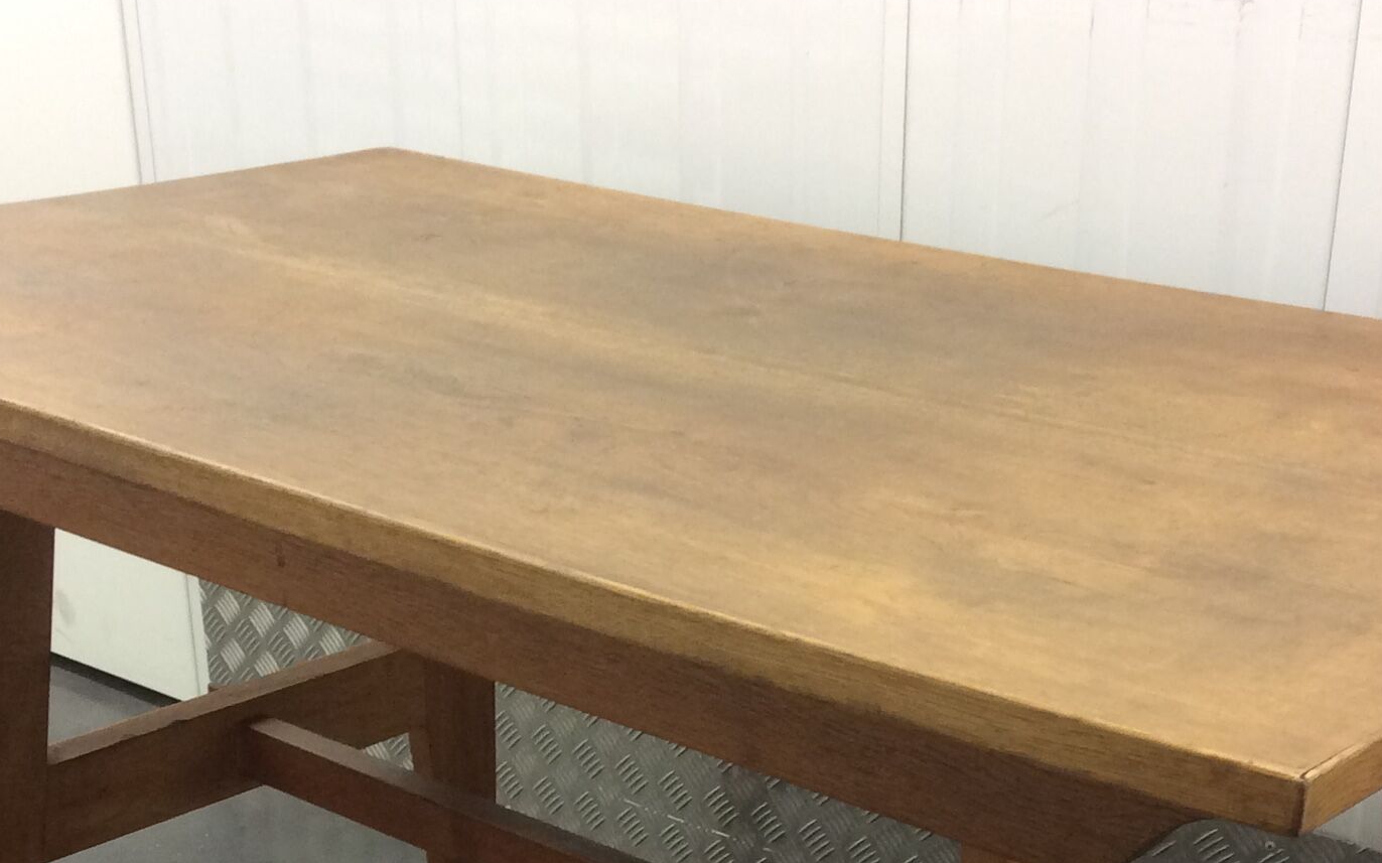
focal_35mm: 64
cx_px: 757
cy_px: 961
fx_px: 2410
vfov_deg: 19.4
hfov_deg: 32.0
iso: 80
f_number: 2.4
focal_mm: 3.3
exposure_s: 1/25
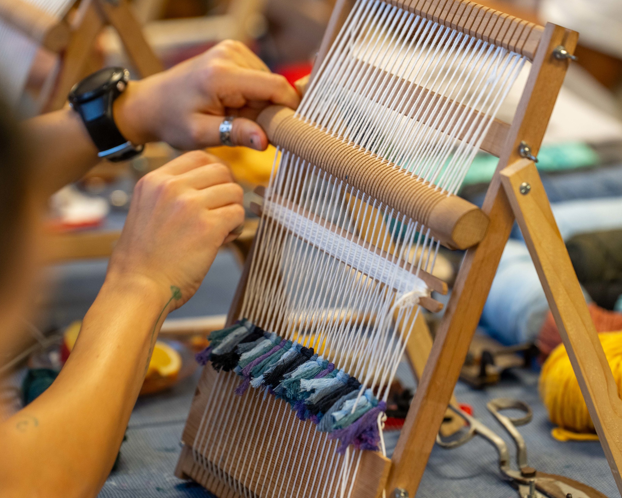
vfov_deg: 9.1
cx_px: 341
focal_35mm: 170
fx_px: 3129
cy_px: 250
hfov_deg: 11.3
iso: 1250
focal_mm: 150
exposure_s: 1/125
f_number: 4
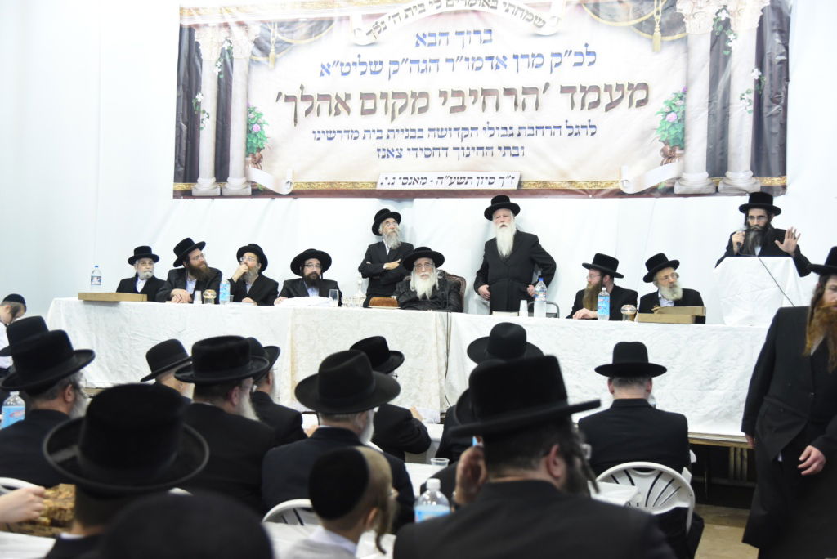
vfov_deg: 30.6
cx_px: 418
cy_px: 280
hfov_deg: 44.5
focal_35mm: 44
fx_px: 1024
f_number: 4
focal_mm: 44
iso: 2500
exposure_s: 1/100
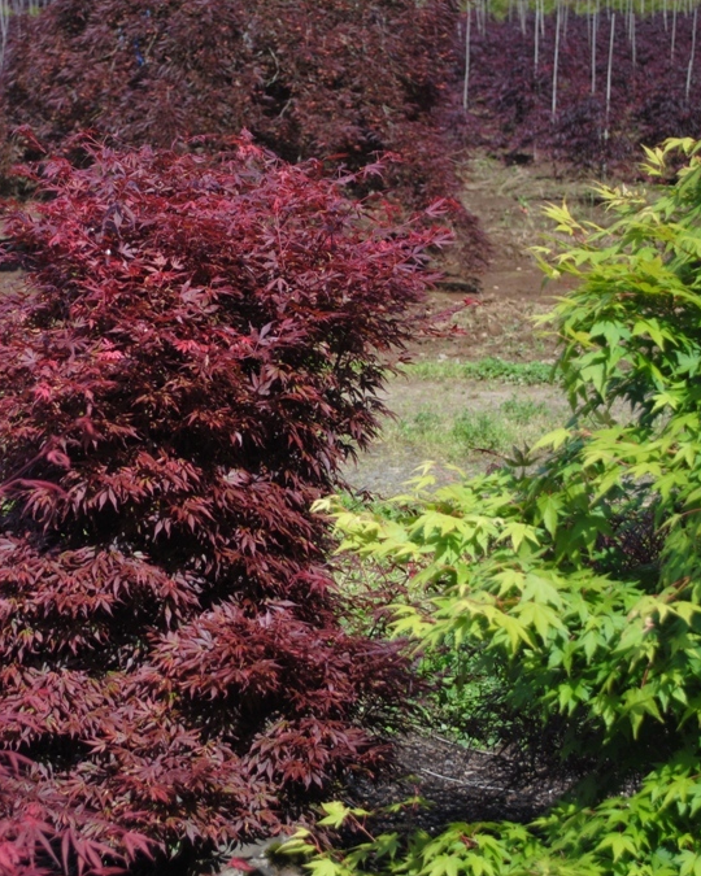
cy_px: 442
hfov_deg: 19.8
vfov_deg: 24.7
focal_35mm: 77
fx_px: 1997
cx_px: 214
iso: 200
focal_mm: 36
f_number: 5
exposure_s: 1/320
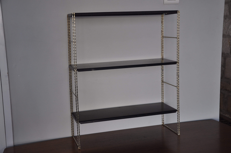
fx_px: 308
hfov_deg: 41.2
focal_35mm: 48
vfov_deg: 28.0
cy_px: 76
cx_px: 116
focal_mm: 32
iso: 400
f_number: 4.2
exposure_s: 1/60
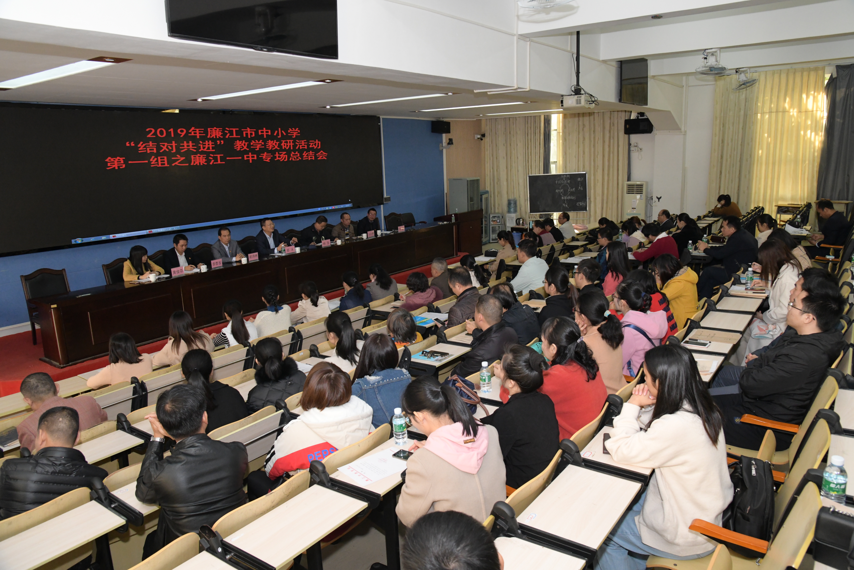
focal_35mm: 24
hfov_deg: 73.7
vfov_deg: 53.1
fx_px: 569
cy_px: 285
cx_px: 427
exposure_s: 1/125
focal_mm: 24
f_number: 8
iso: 3600
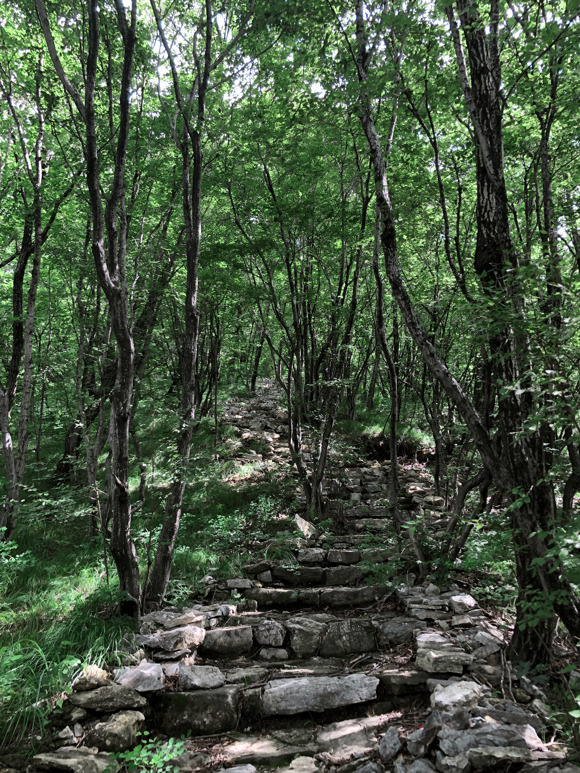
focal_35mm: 28
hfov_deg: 49.7
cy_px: 386
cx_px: 290
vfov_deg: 63.4
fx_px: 626
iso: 40
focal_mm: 4
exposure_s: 1/120
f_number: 1.8
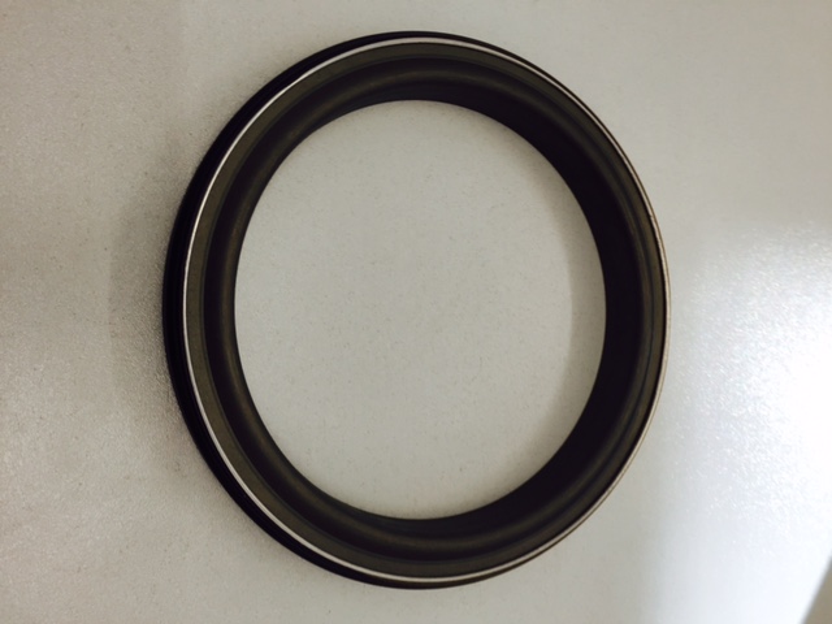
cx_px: 416
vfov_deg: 48.2
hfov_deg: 61.7
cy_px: 312
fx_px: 697
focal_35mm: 29
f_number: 2.2
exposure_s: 1/50
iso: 32
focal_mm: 4.15
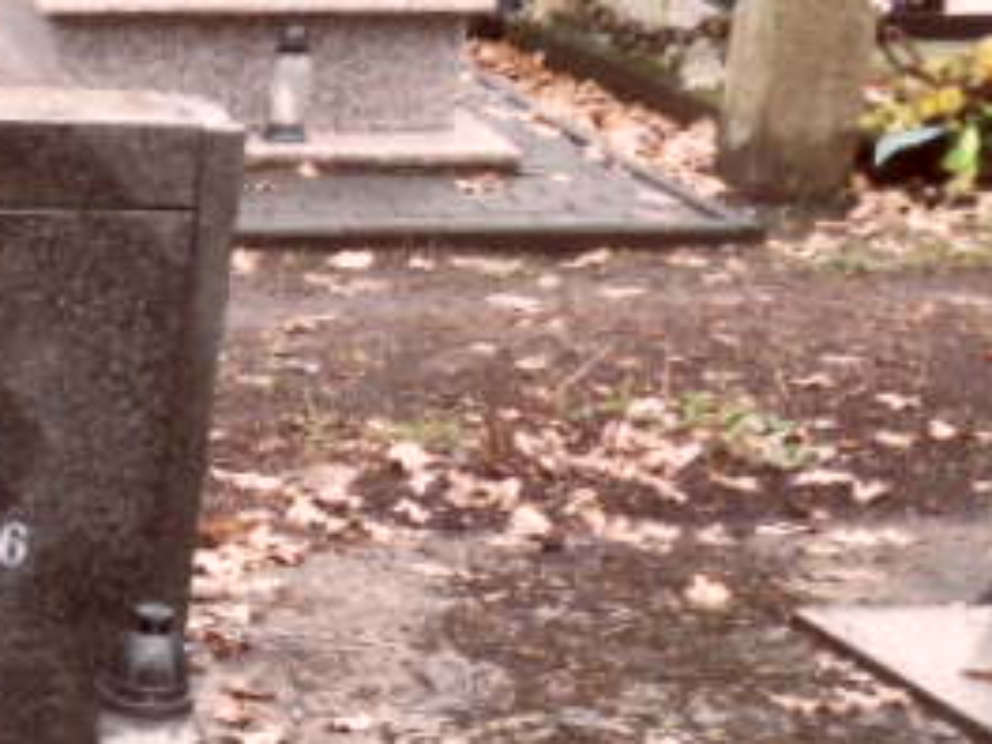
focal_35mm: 93
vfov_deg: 15.5
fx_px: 2665
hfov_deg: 19.0
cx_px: -417
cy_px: 782
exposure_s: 1/60
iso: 100
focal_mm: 3.9
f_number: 3.2
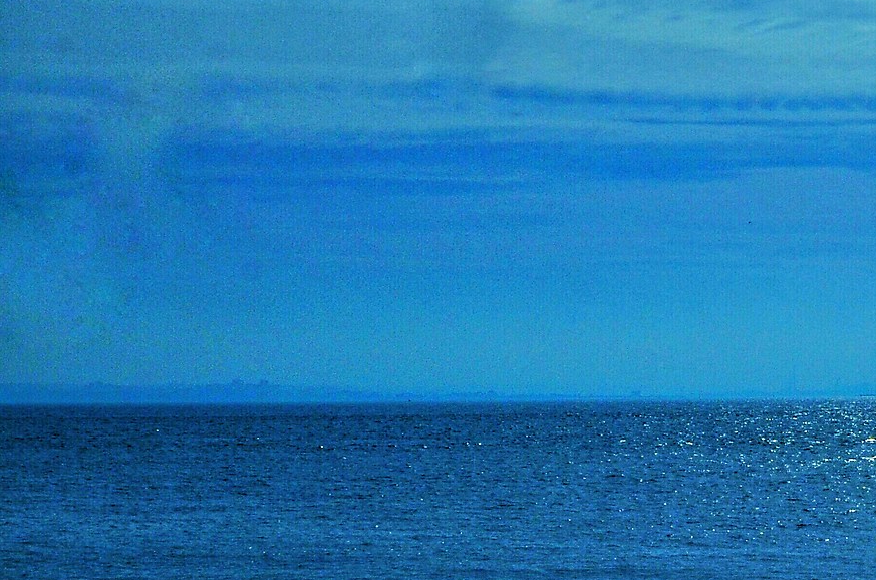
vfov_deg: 12.0
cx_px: 1203
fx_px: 2704
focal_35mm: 111
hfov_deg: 17.1
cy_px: 669
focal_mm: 27
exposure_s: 1/3200
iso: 400
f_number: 14
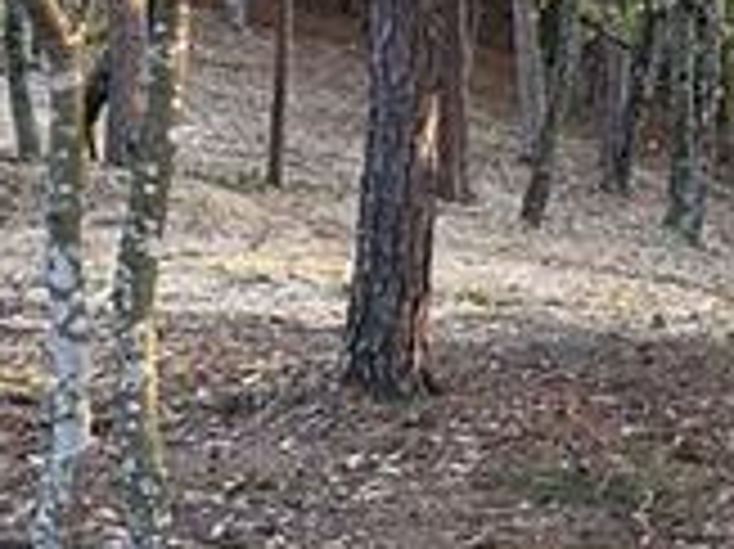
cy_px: 32
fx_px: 2500
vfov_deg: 12.4
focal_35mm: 118
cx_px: 1500
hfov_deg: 13.9
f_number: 1.78
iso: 250
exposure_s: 1/118
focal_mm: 6.86
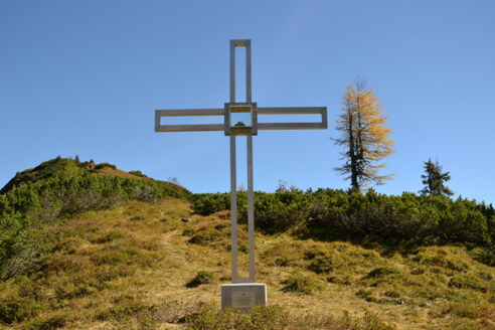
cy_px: 165
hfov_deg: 49.6
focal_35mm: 39
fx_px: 536
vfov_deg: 34.2
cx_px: 248
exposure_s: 1/200
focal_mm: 26
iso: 100
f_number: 7.1
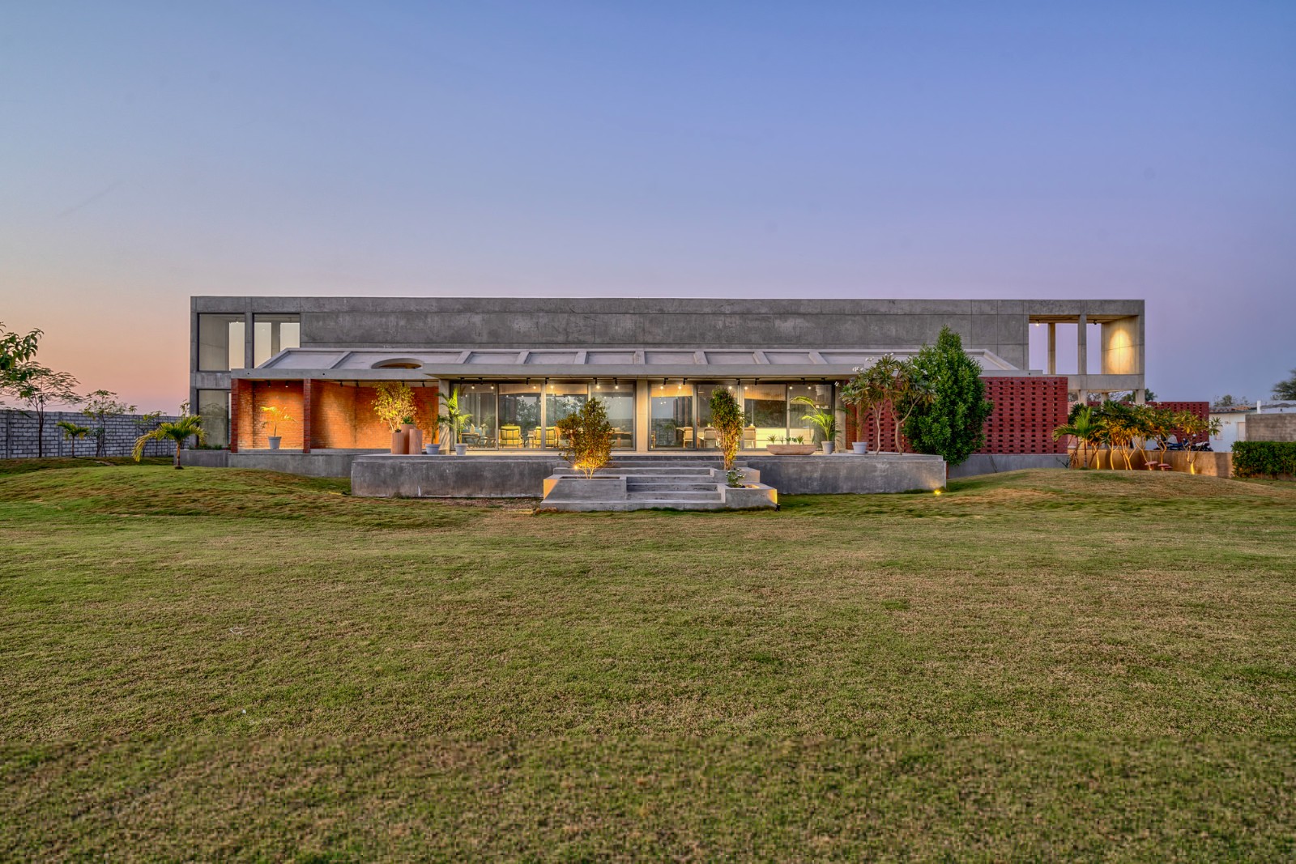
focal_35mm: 22
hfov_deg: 78.6
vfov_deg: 57.2
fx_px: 792
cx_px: 648
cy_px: 432
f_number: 8
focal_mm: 22
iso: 200
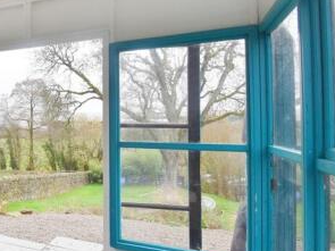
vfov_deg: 44.1
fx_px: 310
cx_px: -1
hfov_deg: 47.2
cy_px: 114
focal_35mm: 32
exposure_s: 1/250
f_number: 7.1
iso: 200
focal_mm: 10
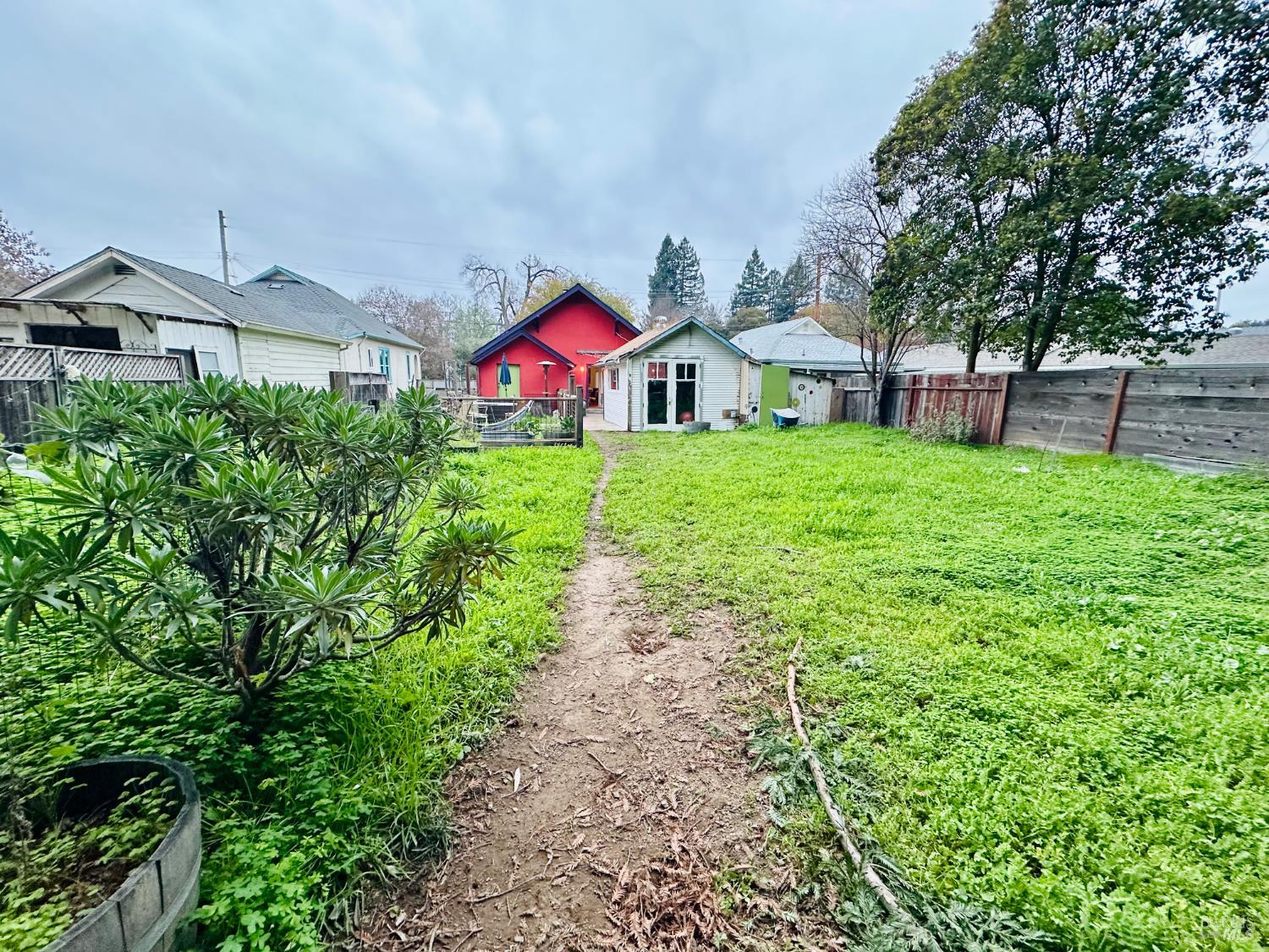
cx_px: 634
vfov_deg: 85.7
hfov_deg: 102.1
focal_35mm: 14
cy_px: 476
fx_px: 513
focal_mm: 2.22
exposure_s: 1/76
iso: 320
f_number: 2.2
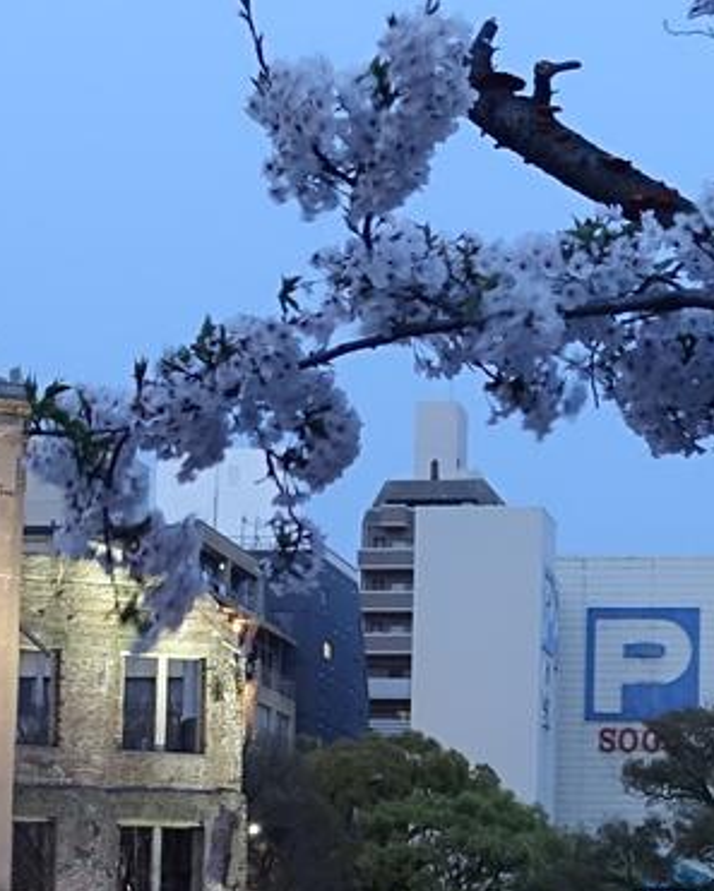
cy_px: 708
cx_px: 459
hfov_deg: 12.5
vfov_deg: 15.5
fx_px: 3248
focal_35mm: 123
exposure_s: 1/15
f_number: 2.2
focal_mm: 9.84
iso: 800
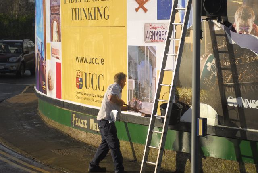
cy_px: 86
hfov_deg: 19.4
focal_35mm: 105
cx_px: 129
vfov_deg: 13.1
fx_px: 753
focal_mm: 70
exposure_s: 1/4000
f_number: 2.8
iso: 400
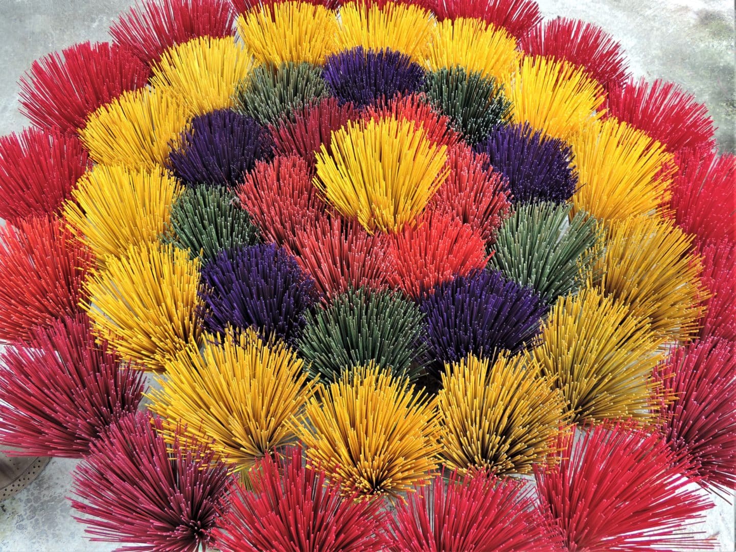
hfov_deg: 60.0
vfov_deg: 46.8
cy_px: 276
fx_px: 638
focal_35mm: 30
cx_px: 368
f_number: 3.1
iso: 80
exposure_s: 1/60
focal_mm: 5.3
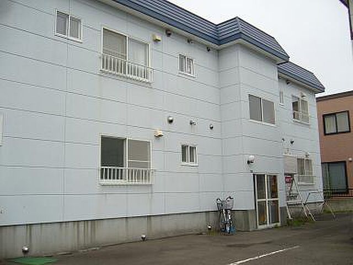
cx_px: 176
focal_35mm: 35
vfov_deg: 40.7
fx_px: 357
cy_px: 132
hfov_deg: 52.6
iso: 80
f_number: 2.8
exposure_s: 1/320
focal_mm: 5.8
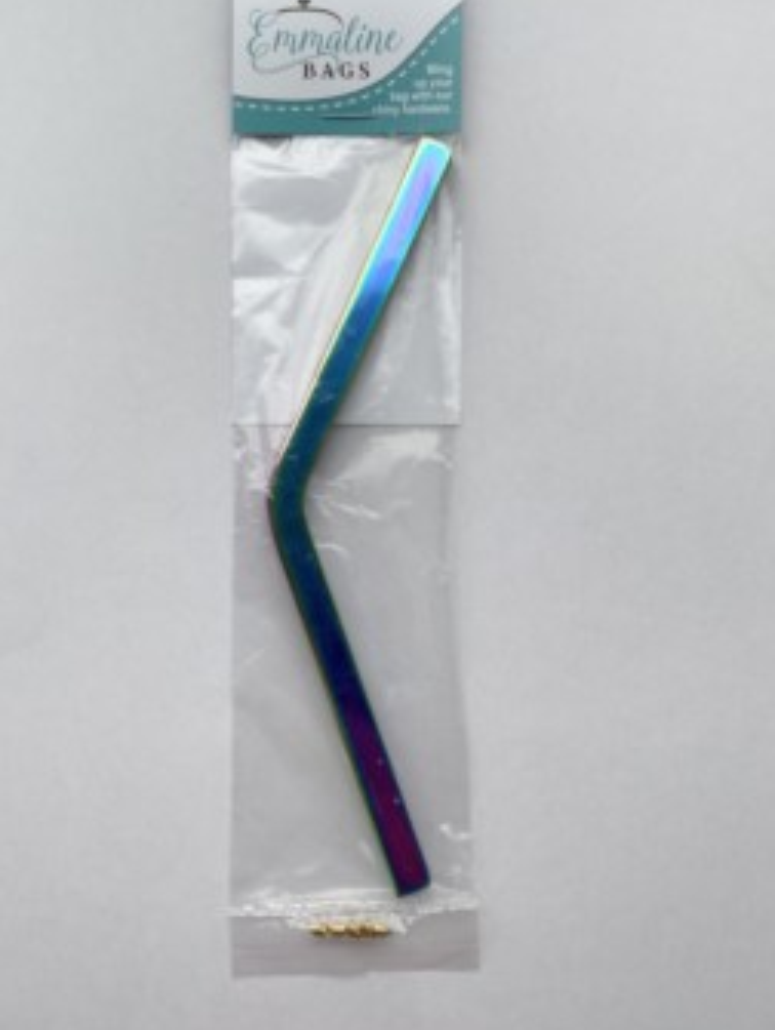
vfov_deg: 58.2
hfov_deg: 45.5
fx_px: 924
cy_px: 477
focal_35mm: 31
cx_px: 357
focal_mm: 4.25
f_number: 1.8
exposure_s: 1/264
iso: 32
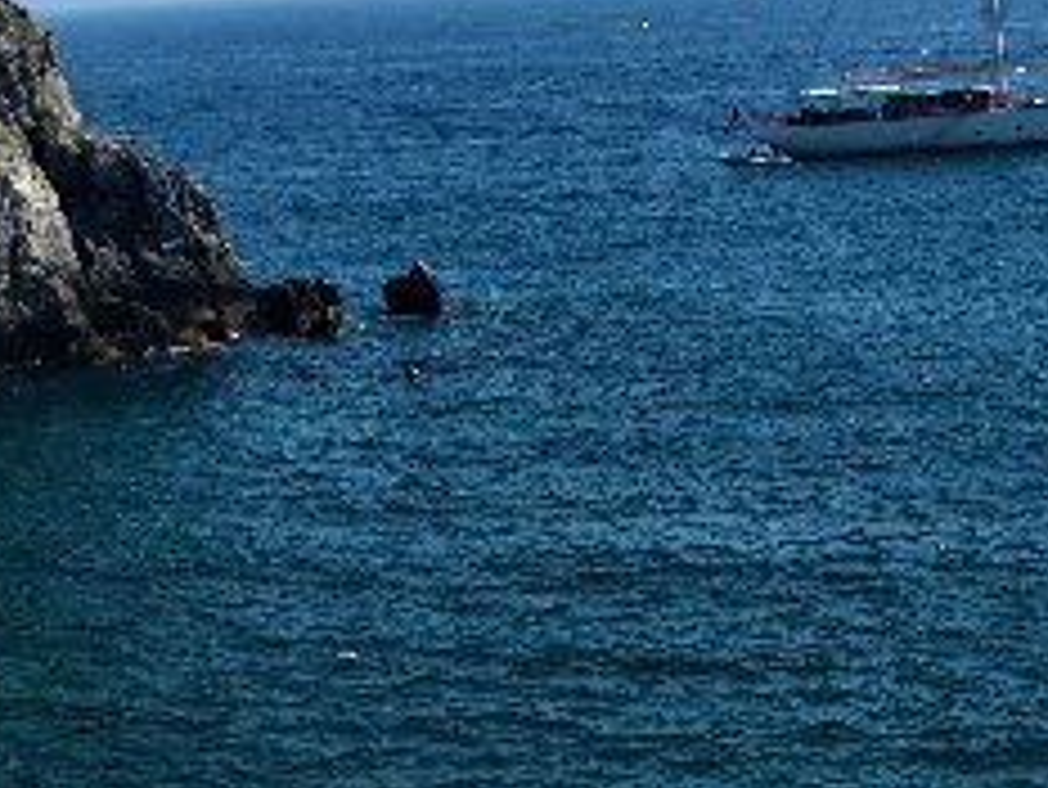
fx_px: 3745
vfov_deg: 11.9
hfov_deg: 15.8
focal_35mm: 124
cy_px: 81
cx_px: 796
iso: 180
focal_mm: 25
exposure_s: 1/125
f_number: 11
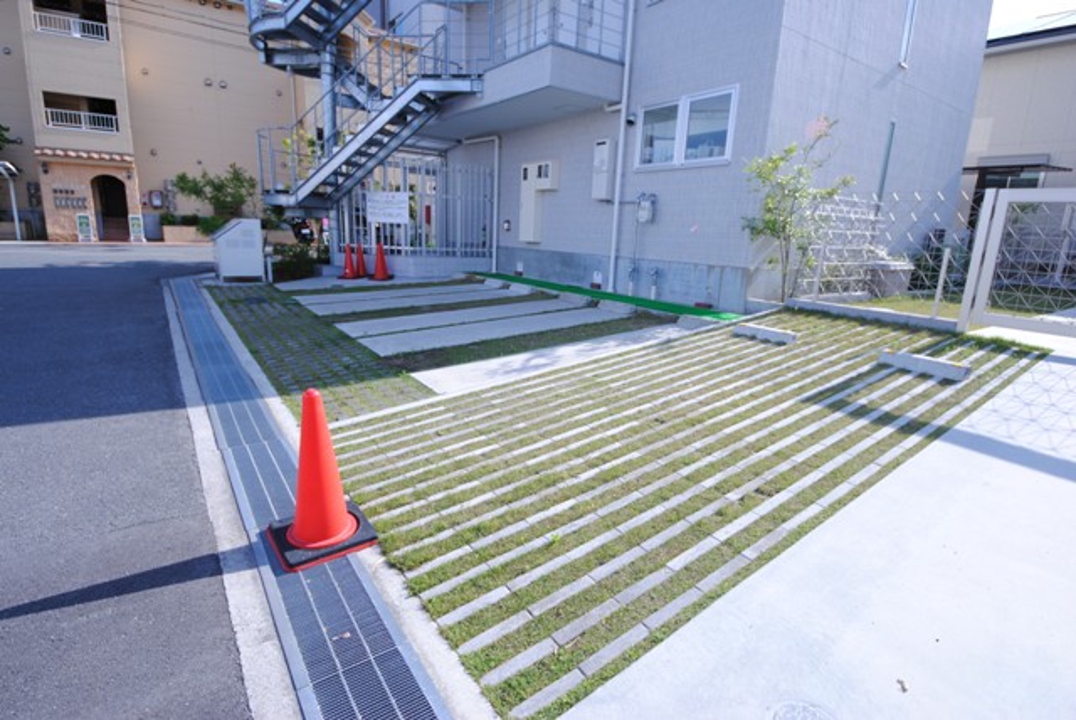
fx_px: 516
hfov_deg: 92.4
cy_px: 360
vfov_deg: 69.8
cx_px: 538
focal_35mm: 17
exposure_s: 1/160
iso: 100
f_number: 6.3
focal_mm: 11.5
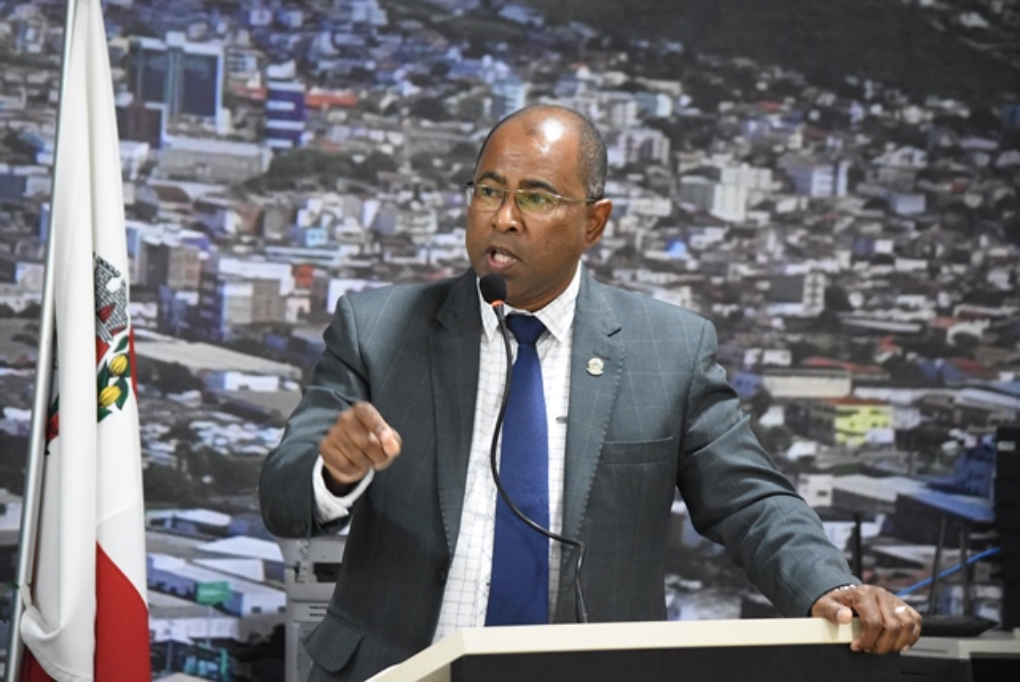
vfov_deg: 9.2
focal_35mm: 150
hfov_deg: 13.7
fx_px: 4254
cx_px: 510
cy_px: 341
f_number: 5
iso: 6400
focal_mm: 100
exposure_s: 1/80
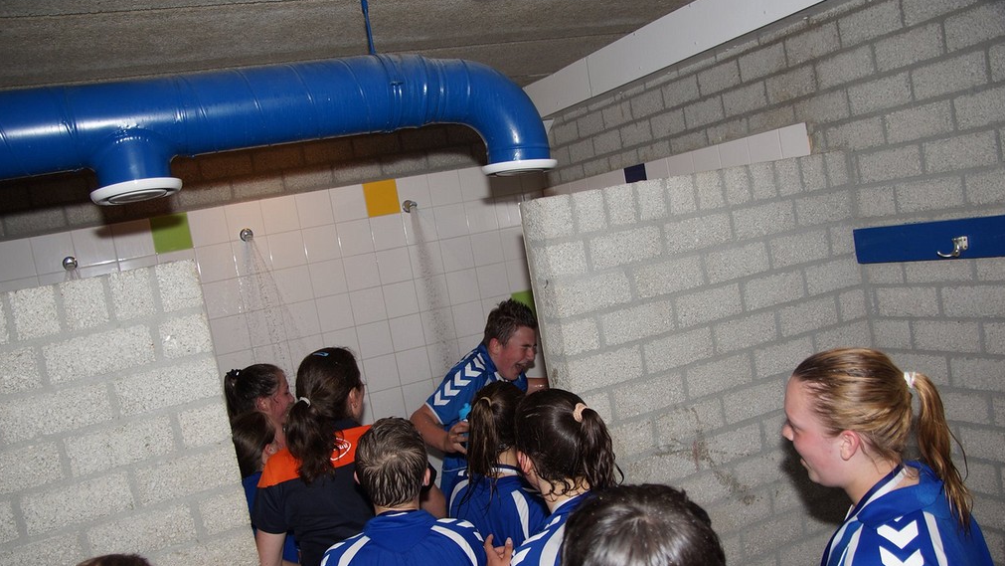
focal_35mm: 35
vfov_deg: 33.7
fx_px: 933
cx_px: 505
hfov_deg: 56.6
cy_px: 318
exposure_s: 1/200
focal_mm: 22
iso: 160
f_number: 3.5
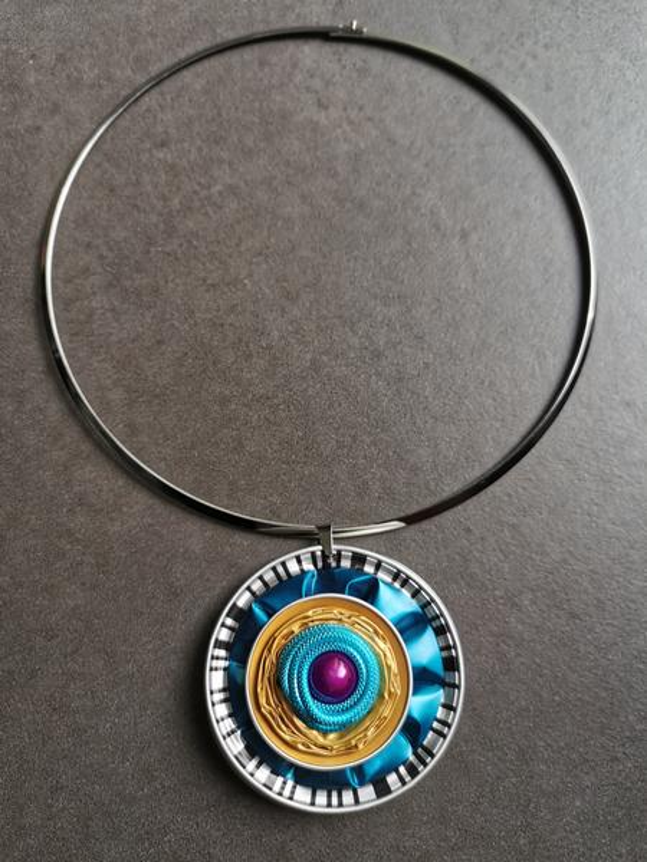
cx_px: 324
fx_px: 673
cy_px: 431
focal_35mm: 27
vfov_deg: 65.3
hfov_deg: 51.4
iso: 50
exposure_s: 1/330
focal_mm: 5.58
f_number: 1.8
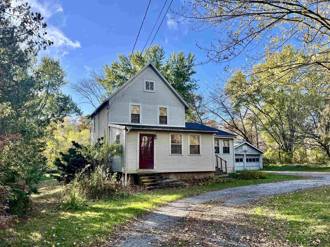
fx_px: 248
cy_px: 124
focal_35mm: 26
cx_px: 165
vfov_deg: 53.1
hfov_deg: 67.3
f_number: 1.6
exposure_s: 1/1036
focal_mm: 5.1
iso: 50
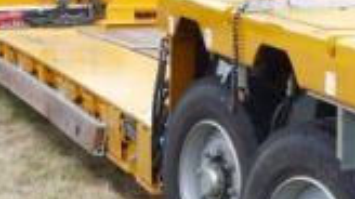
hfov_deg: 11.6
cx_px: 221
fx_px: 1750
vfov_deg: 6.5
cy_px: 149
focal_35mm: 186
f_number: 2.8
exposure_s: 1/200
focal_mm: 5.8
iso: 100
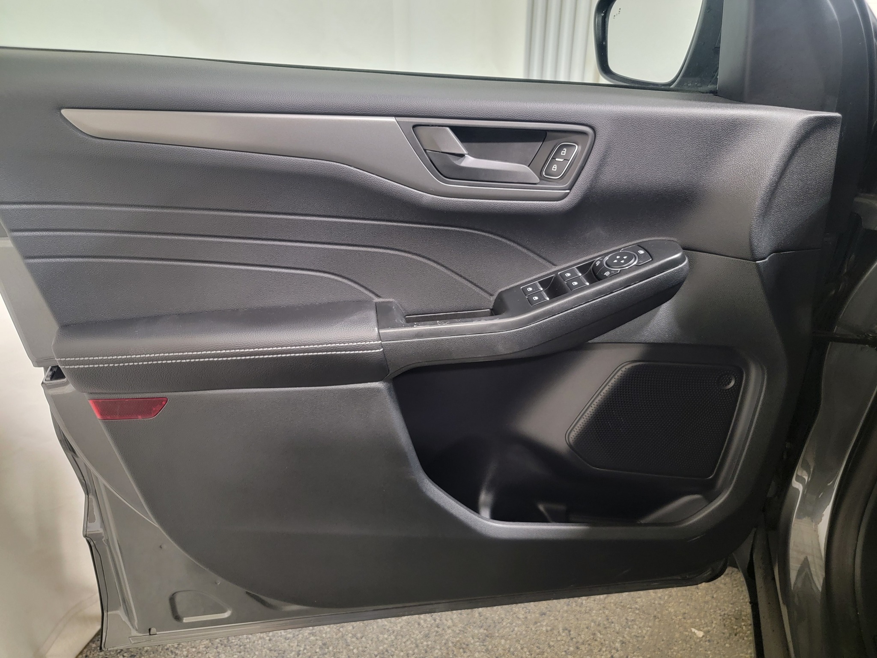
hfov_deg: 71.6
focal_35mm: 24
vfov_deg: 56.8
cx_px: 438
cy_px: 329
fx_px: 608
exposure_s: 1/40
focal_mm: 6.7
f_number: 1.8
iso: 640
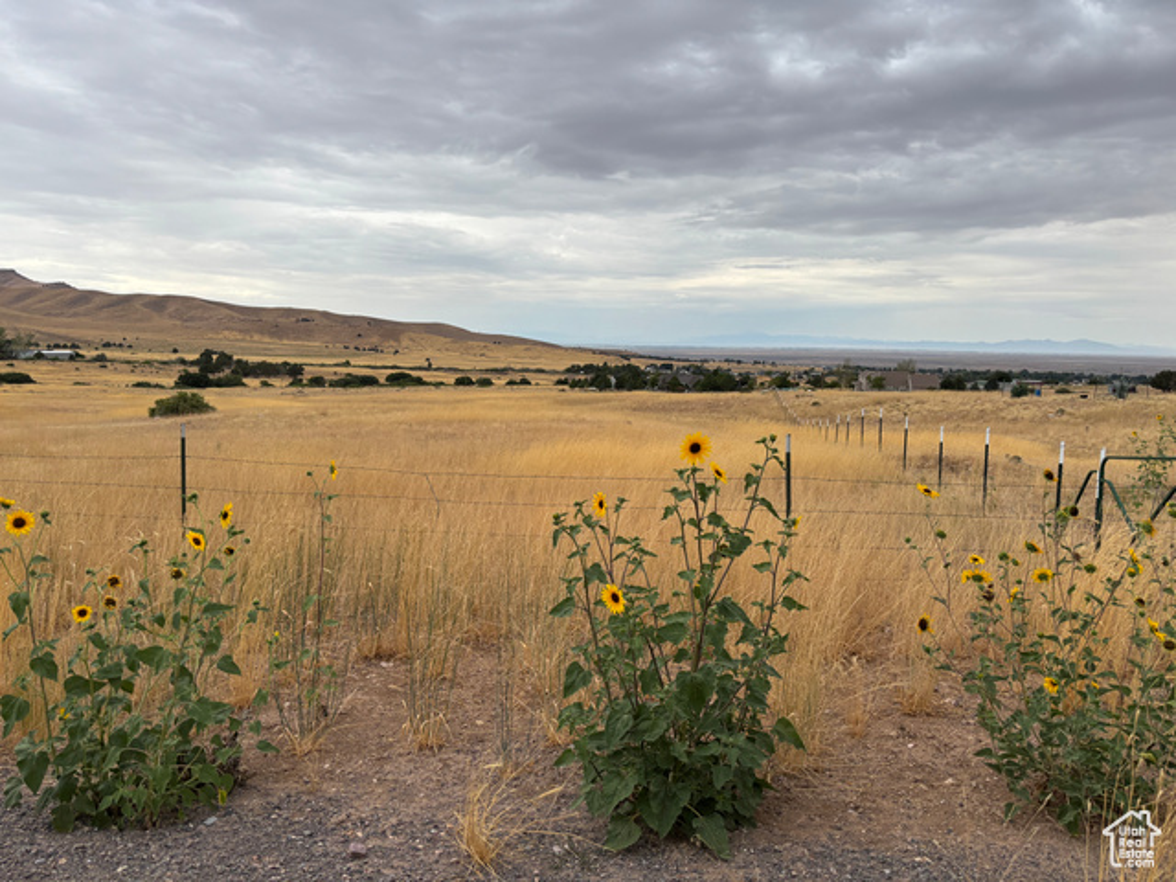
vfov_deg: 53.1
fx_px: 883
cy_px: 441
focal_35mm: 26
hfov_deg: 67.3
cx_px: 588
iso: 50
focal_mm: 5.96
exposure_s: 1/1695
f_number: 1.6
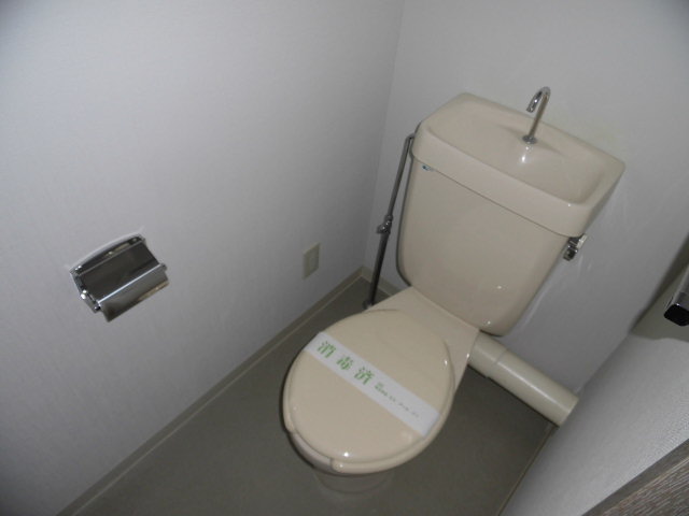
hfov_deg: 71.6
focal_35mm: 24
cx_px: 344
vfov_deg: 56.8
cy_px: 258
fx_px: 478
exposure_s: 1/15
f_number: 3.1
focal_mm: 4.3
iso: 100
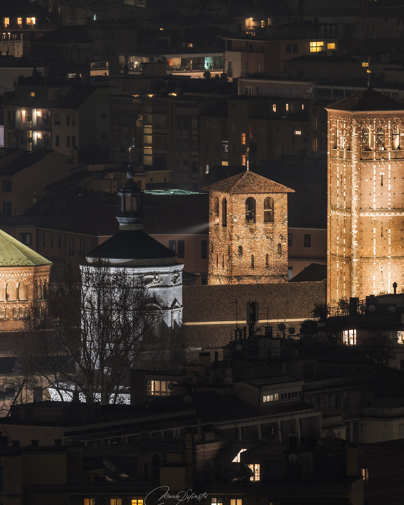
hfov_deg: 2.4
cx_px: 206
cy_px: 253
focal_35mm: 635
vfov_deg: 3.0
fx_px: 9490
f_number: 9
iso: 64
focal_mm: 450
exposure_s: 30
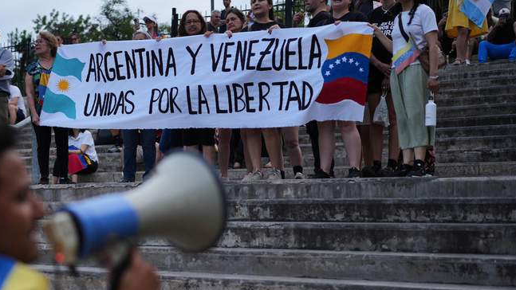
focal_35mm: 58
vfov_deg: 20.4
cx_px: 171
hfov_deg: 35.7
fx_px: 794
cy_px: 246
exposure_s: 1/800
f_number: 1.4
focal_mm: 35
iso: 200
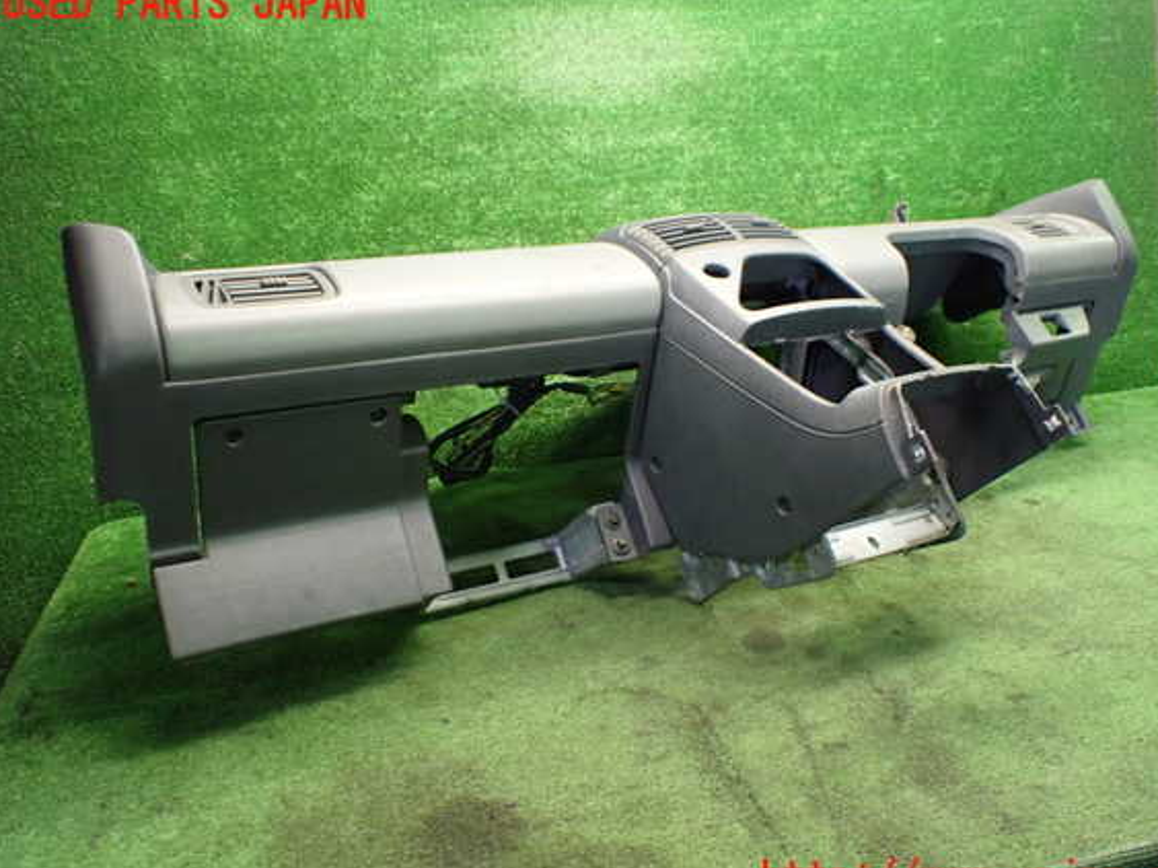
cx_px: 609
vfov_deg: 44.1
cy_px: 442
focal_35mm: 32
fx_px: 1070
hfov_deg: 56.8
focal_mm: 5.4
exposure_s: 1/60
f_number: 2.3
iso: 800
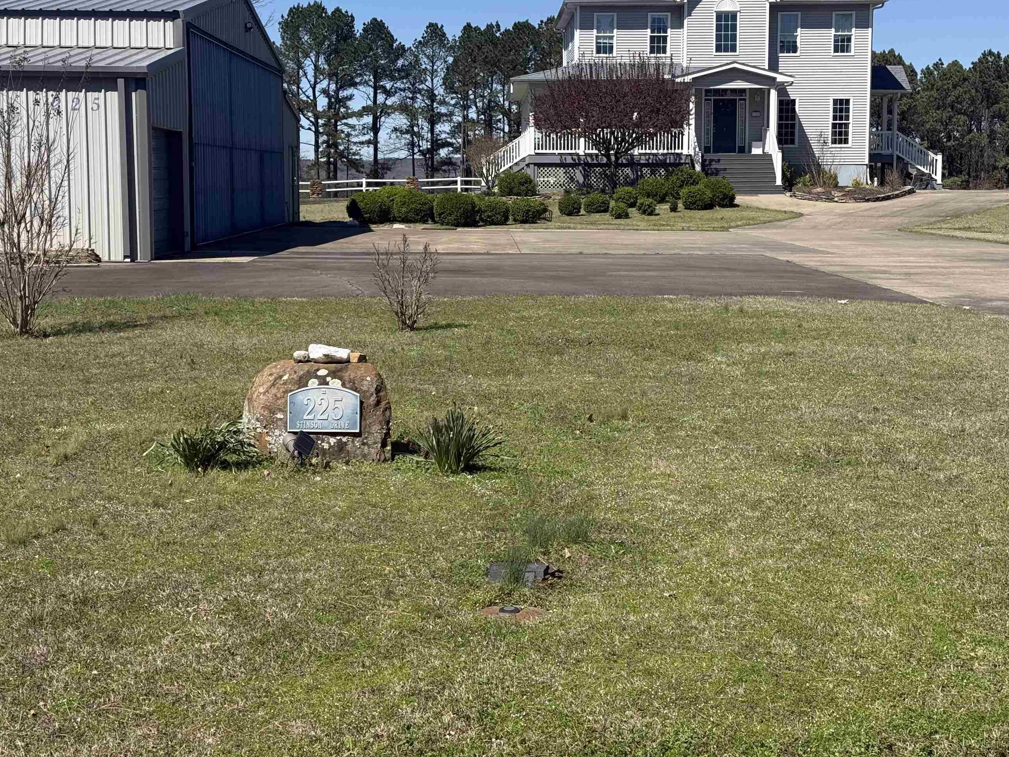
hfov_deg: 33.8
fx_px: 1661
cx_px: 534
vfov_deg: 25.6
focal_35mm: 57
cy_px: 310
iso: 64
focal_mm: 6.76
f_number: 1.78
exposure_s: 1/5587
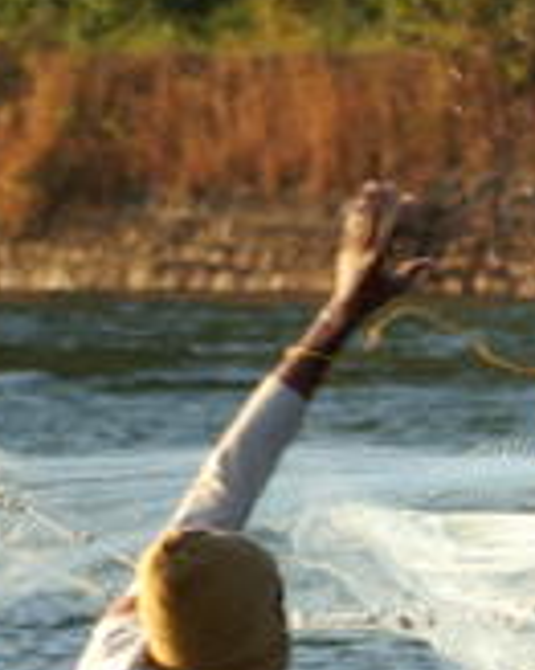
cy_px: 715
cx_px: 1050
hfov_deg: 1.9
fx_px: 16324
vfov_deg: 2.3
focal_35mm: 824
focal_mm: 150
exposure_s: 1/200
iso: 100
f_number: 5.6
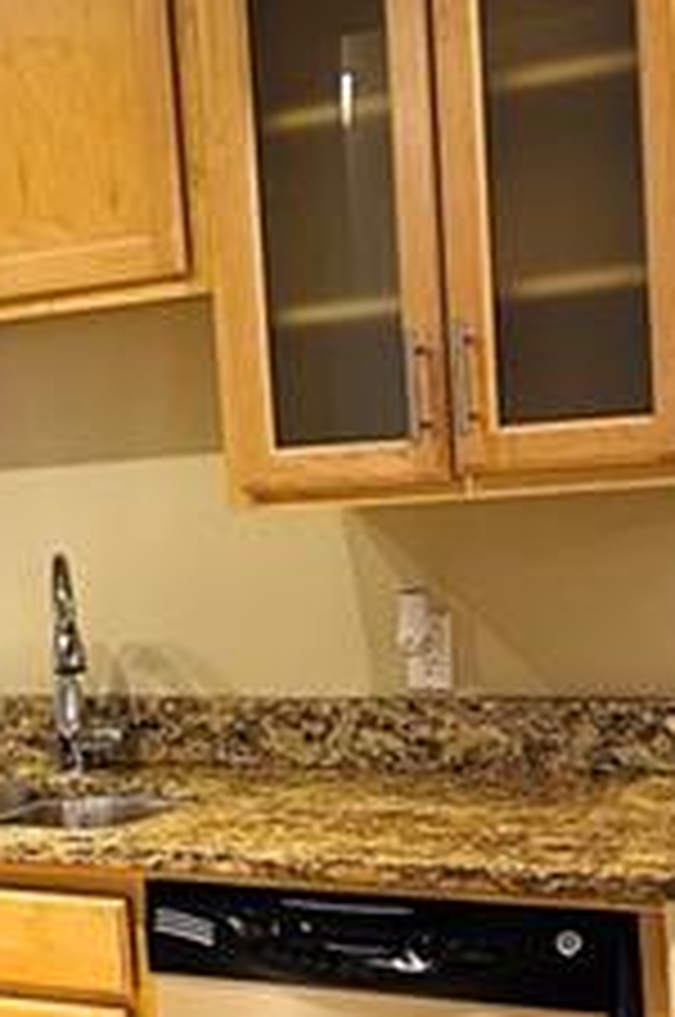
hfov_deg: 15.3
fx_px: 2398
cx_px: -198
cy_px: 720
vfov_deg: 23.8
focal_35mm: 85
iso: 250
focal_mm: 6.86
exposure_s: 1/60
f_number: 1.78
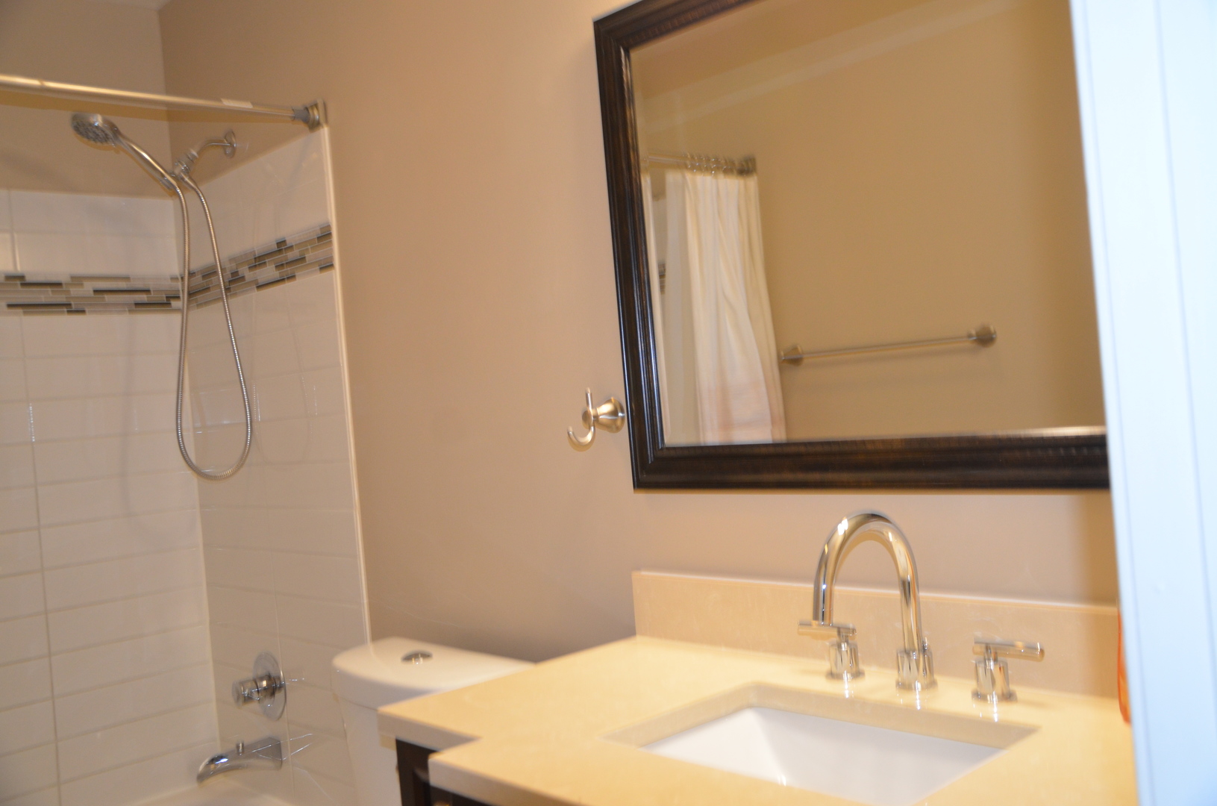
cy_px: 403
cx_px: 608
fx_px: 1214
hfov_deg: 53.2
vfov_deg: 36.7
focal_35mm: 36
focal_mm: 24
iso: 800
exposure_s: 1/60
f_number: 3.8
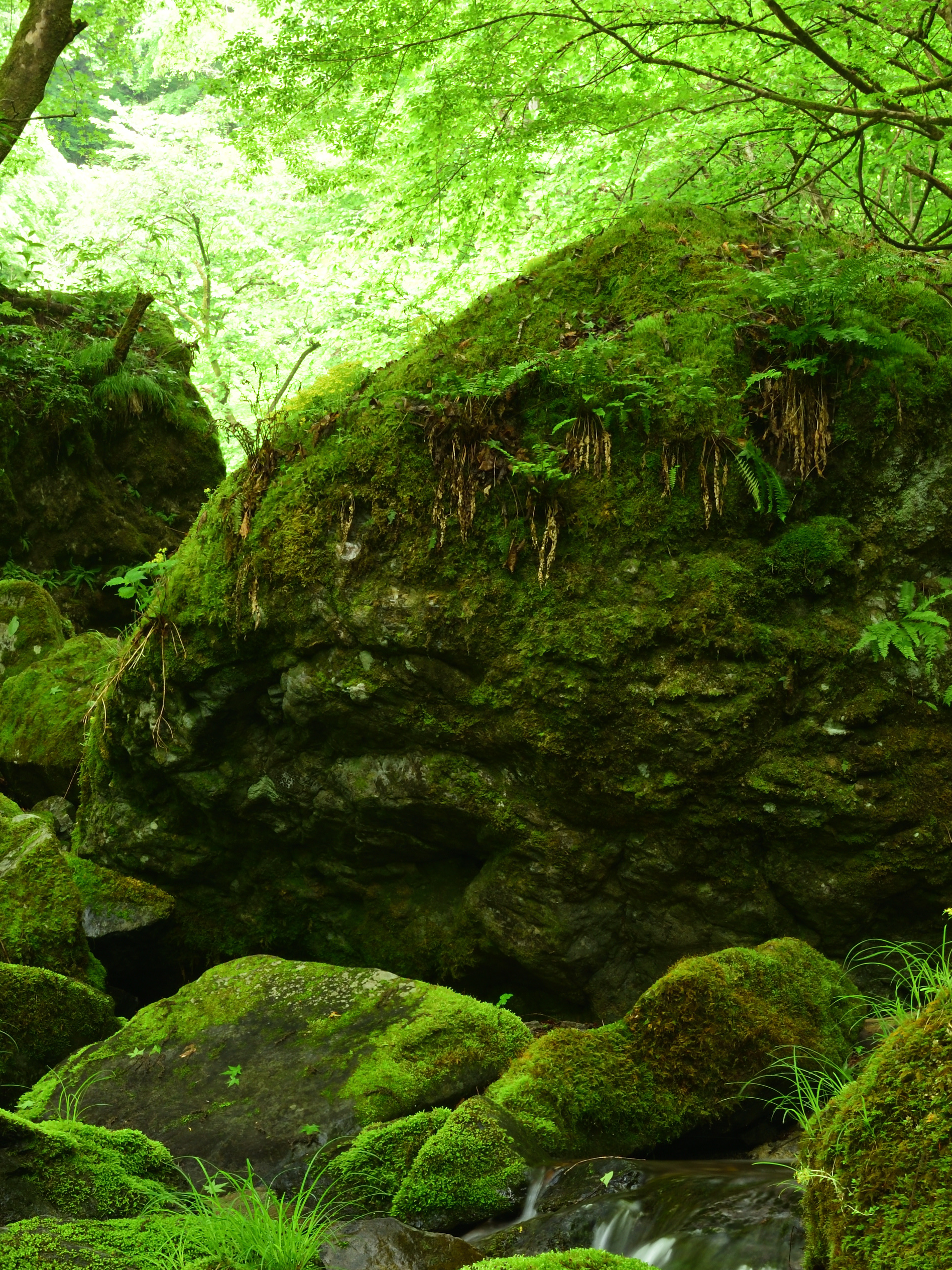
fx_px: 3080
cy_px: 1016
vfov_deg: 23.0
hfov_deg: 17.5
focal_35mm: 84
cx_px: 371
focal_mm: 30
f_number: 11
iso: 100
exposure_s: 1.6
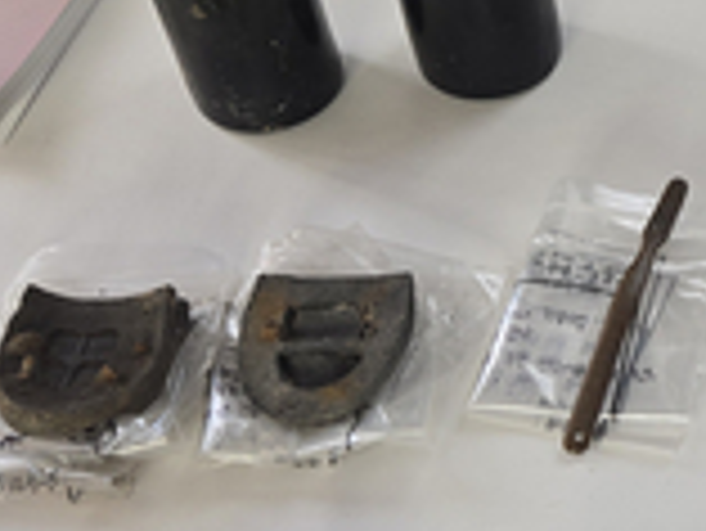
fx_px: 1674
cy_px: 306
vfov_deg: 18.0
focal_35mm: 82
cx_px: 908
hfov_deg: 21.6
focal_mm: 5.4
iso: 80
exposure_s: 1/180
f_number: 1.8
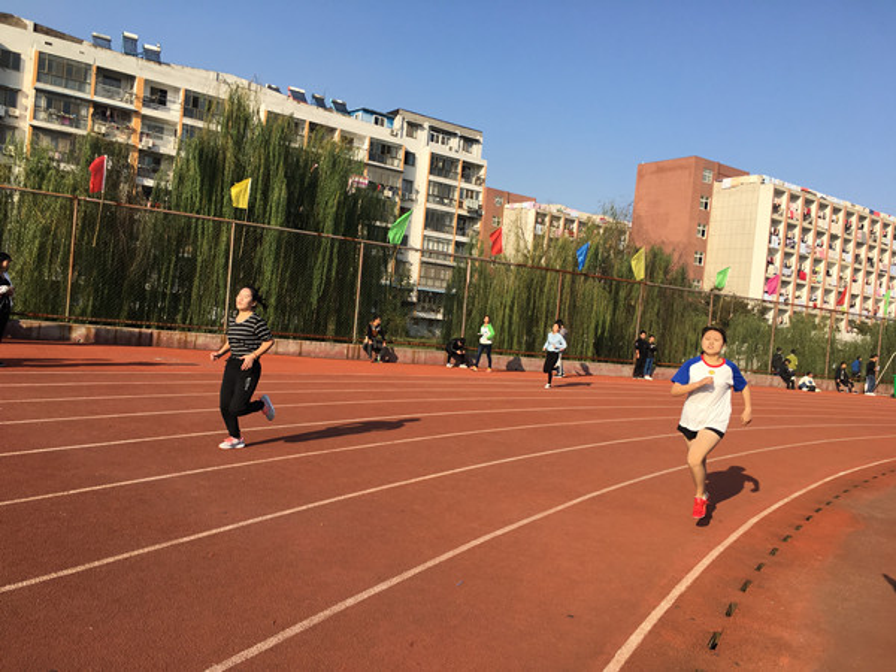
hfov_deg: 61.7
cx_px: 448
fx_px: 751
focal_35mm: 29
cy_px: 336
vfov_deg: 48.2
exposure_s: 1/1350
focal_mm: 4.15
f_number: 2.2
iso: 25
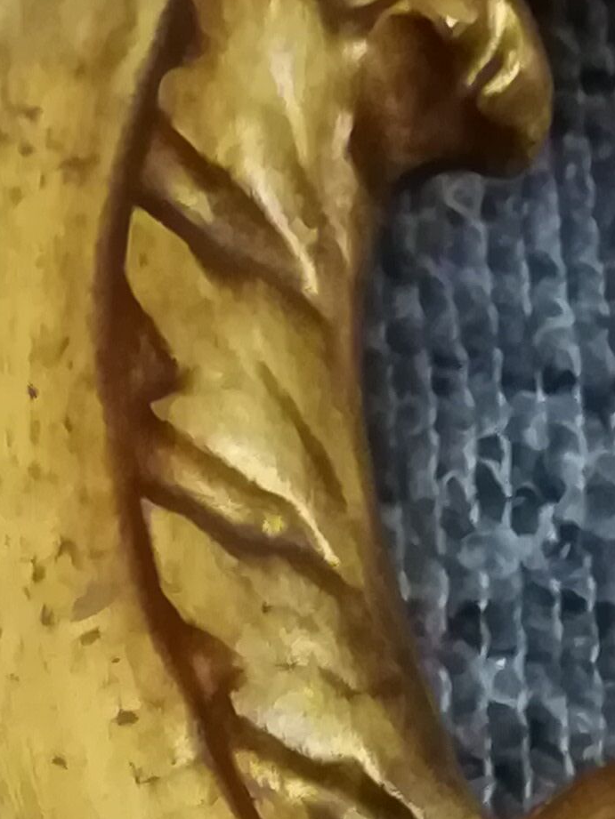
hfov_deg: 8.8
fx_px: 3979
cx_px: 553
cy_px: 1577
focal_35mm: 168
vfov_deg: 10.8
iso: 500
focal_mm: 3.83
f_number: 2.2
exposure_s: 1/25
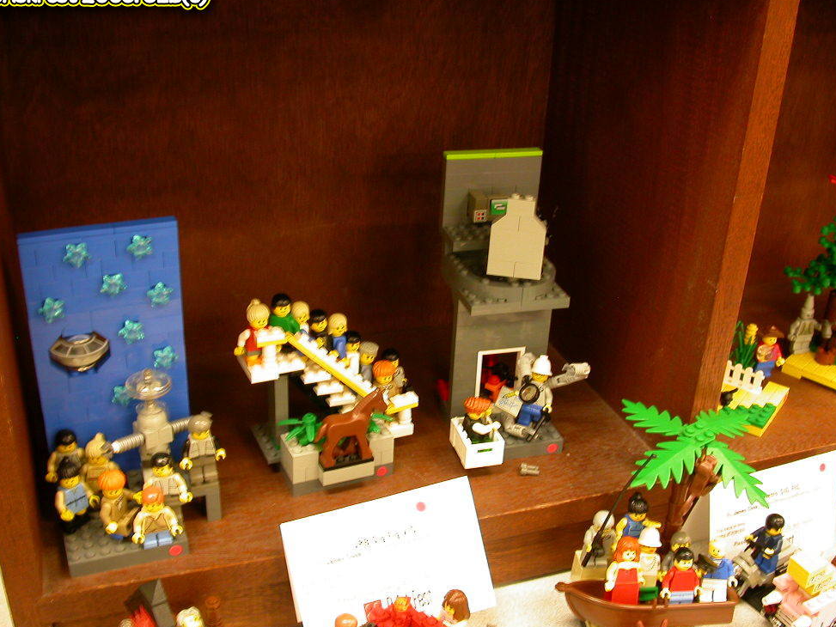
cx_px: 419
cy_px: 310
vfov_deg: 36.0
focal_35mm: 40
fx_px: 966
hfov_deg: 46.8
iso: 100
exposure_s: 1/2.7
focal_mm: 7.85
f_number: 2.6
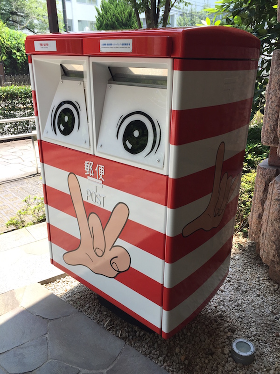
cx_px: 140
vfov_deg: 61.7
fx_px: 313
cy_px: 187
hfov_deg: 48.2
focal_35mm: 29
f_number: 2.2
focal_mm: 4.15
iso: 32
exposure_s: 1/353
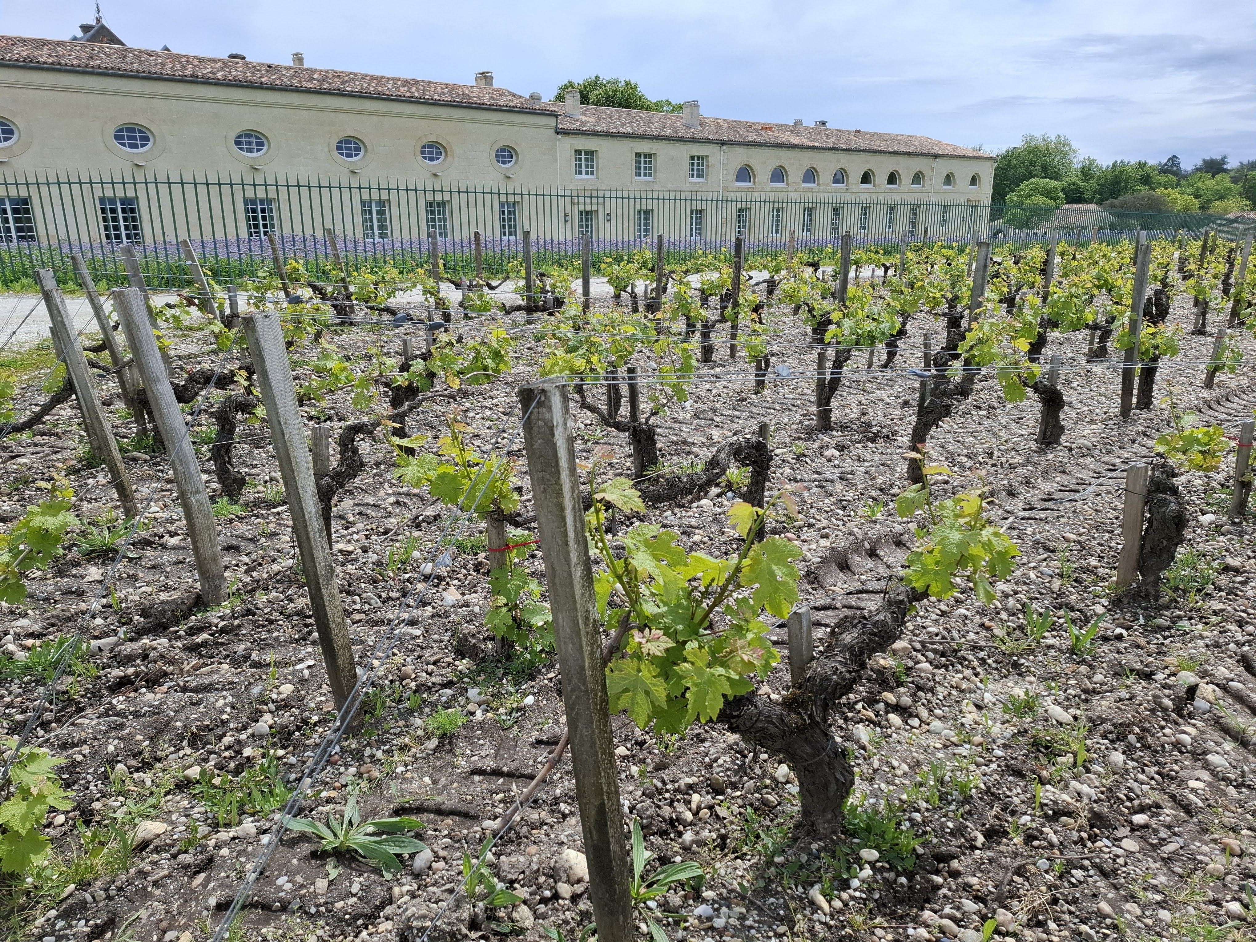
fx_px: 835
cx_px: 628
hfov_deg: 73.9
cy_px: 471
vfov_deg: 58.9
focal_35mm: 23
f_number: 1.8
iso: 50
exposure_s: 1/2618
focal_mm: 5.54
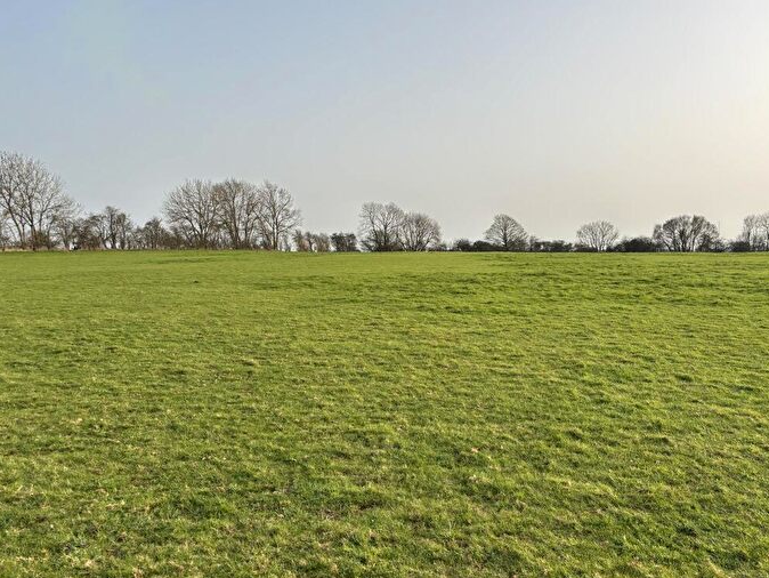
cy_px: 280
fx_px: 600
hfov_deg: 65.3
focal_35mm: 27
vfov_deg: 51.4
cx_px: 397
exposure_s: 1/622
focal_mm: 5.96
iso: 50
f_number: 1.6
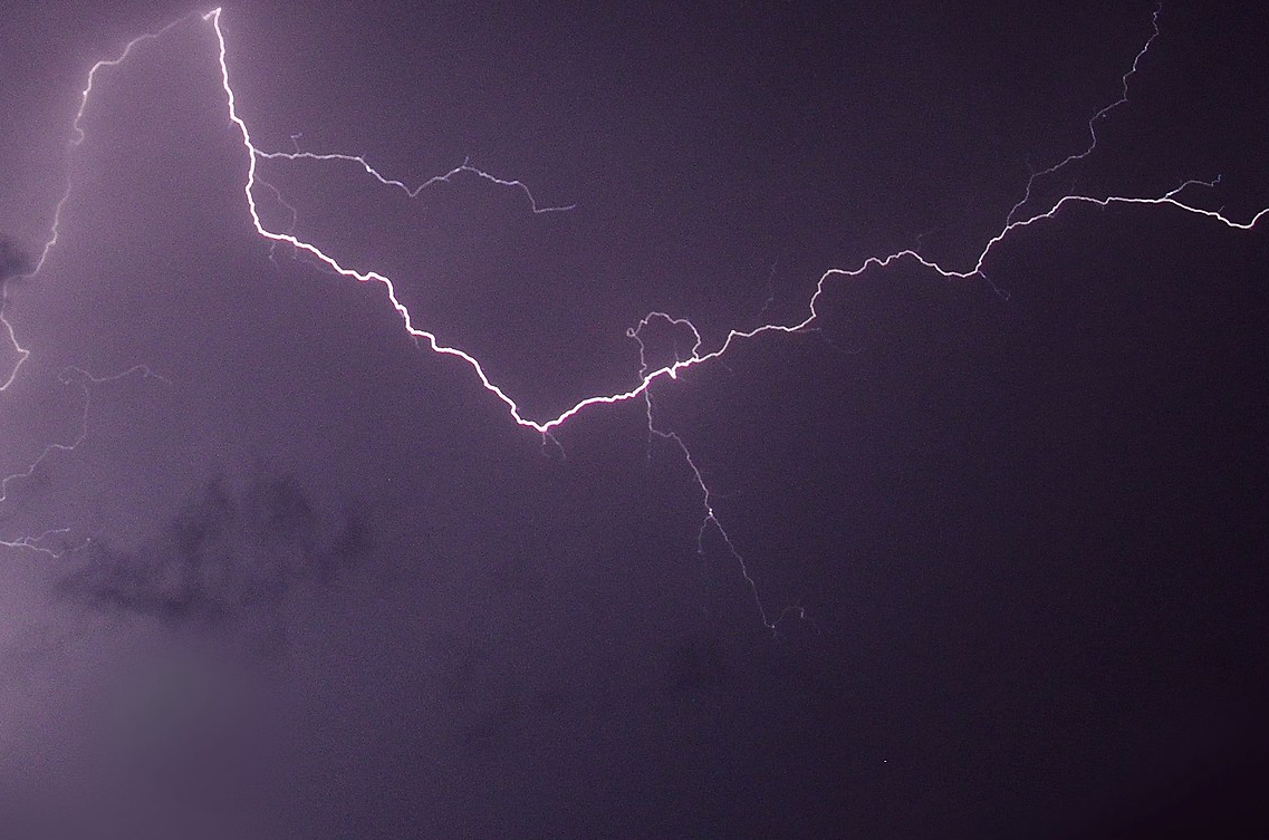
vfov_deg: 22.9
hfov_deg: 34.7
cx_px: 405
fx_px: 2005
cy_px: 44
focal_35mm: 57
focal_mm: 18
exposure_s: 10.1
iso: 400
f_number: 8
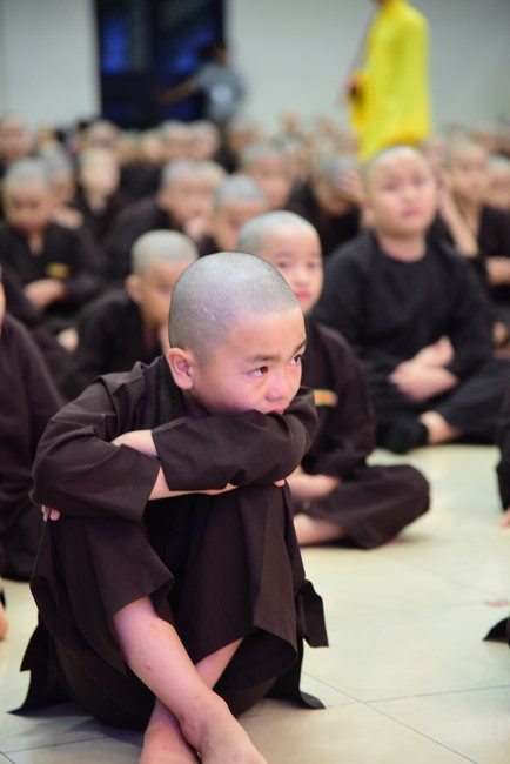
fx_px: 2547
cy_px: 382
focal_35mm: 120
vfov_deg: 17.1
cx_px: 255
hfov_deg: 11.4
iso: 2500
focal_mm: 120
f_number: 4
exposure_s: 1/40
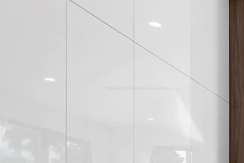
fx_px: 427
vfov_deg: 19.1
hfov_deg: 21.6
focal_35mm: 63
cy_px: 240
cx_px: 432
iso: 320
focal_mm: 17
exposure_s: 1/100
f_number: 8
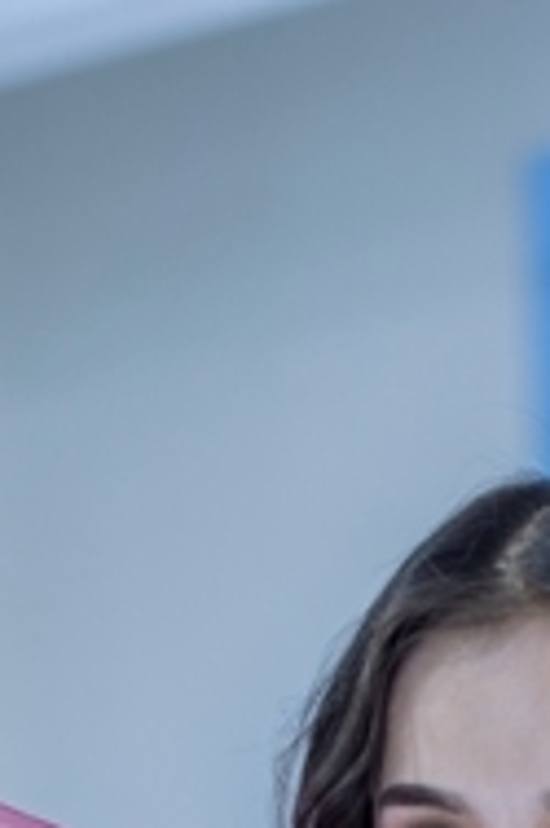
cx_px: 614
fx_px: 5188
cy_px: 1819
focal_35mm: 226
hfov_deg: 6.0
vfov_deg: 8.5
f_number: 2
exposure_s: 1/250
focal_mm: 50
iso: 200
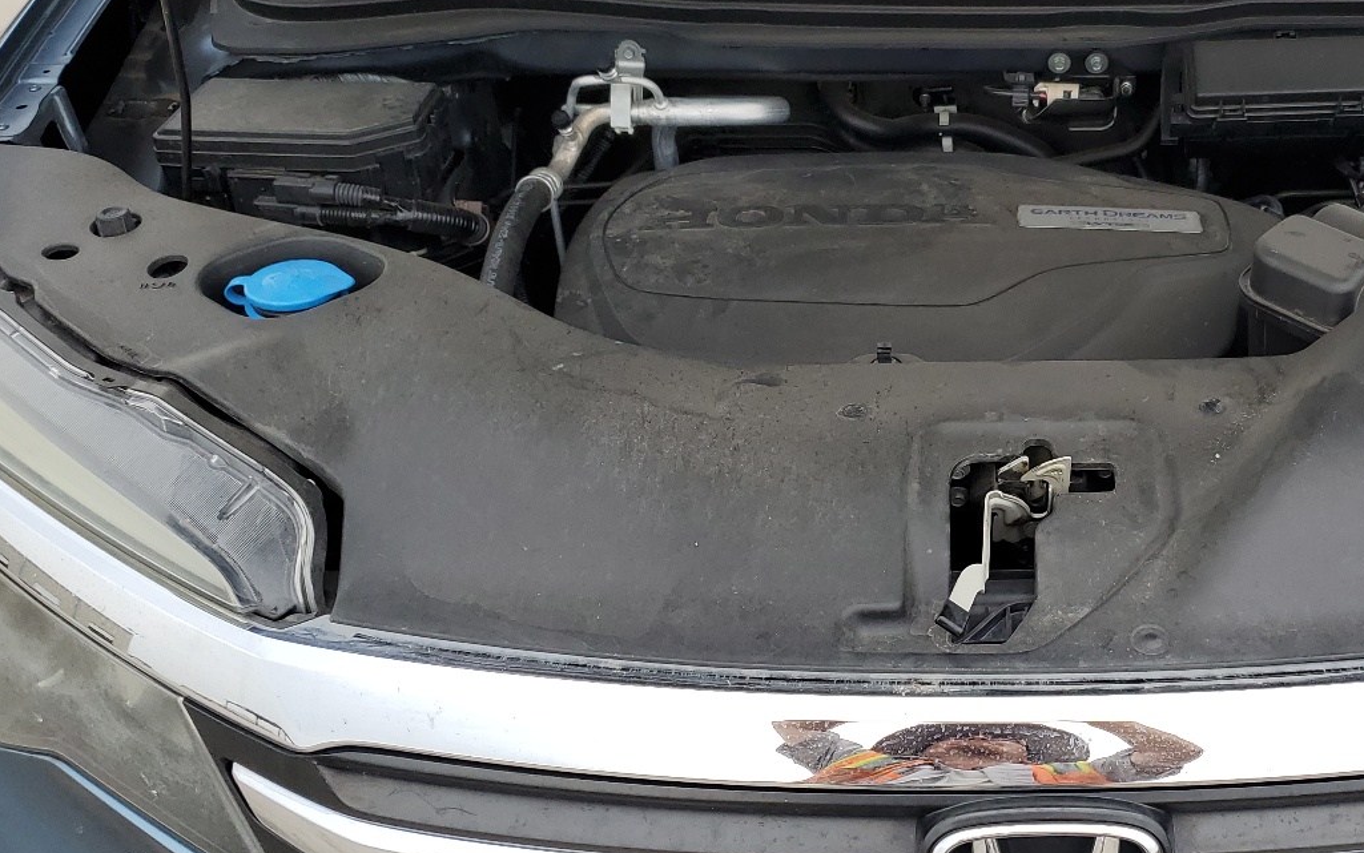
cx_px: 1019
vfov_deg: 29.8
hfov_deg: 44.7
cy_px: 338
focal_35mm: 43
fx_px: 1599
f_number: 1.5
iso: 50
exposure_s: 1/1667
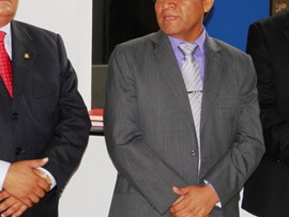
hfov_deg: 16.3
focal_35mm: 121
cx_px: 162
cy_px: 83
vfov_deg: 12.3
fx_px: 1011
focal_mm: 13.2
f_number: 3.9
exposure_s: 1/100
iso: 125
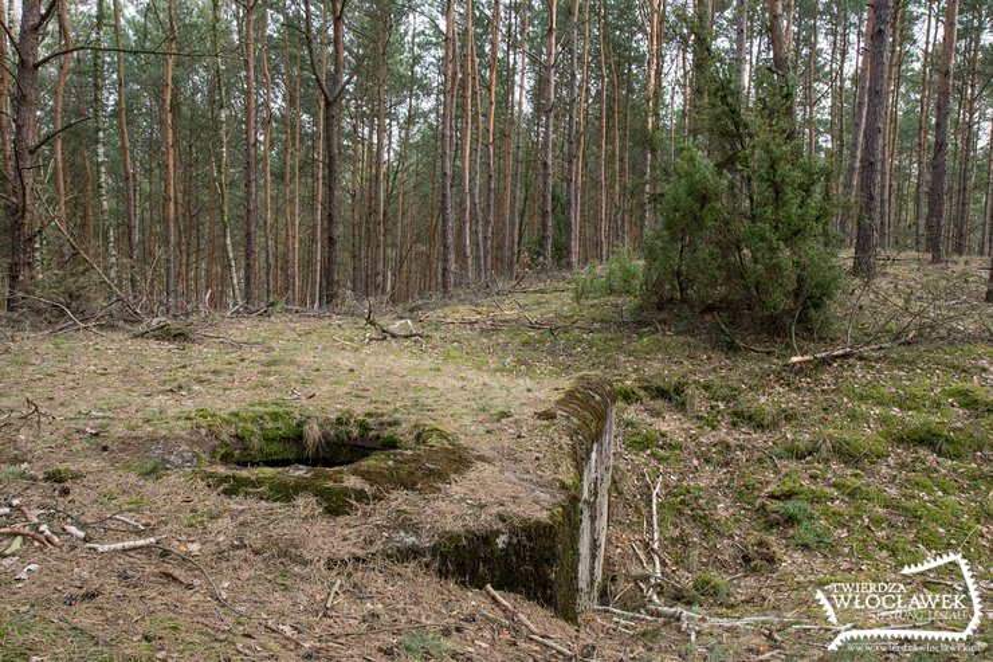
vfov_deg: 43.6
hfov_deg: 61.9
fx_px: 827
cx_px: 496
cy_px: 331
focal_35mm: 30
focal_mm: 20
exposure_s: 1/15
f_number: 11
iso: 100
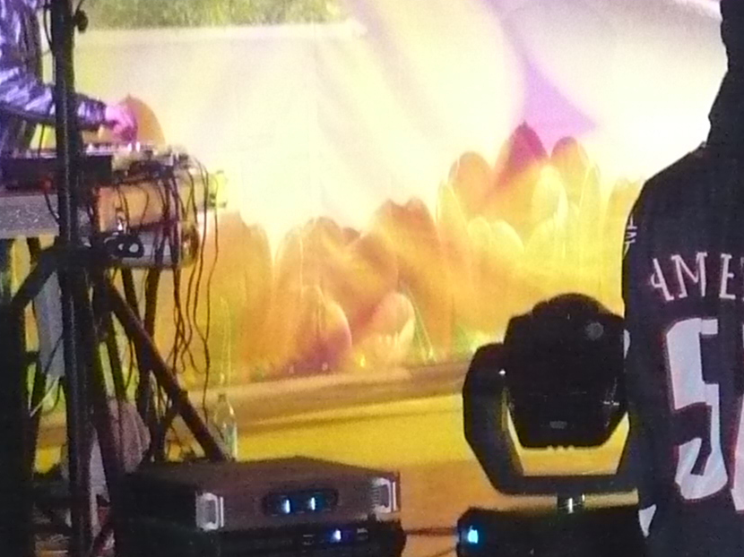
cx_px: 1342
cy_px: 302
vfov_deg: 10.8
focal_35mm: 137
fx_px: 2944
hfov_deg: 13.0
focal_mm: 6.1
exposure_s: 1/30
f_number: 2.8
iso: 640
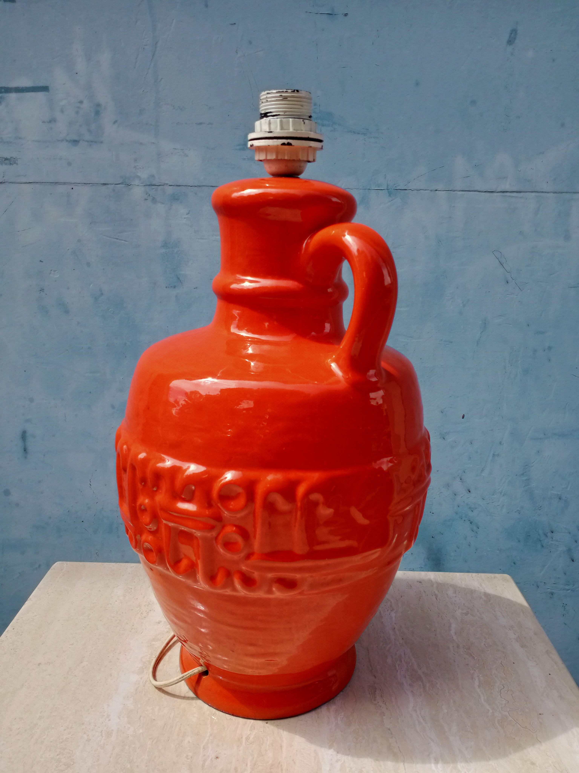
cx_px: 290
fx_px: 624
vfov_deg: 63.4
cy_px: 386
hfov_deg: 49.7
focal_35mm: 28
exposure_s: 1/775
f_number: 1.8
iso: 111
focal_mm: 4.05
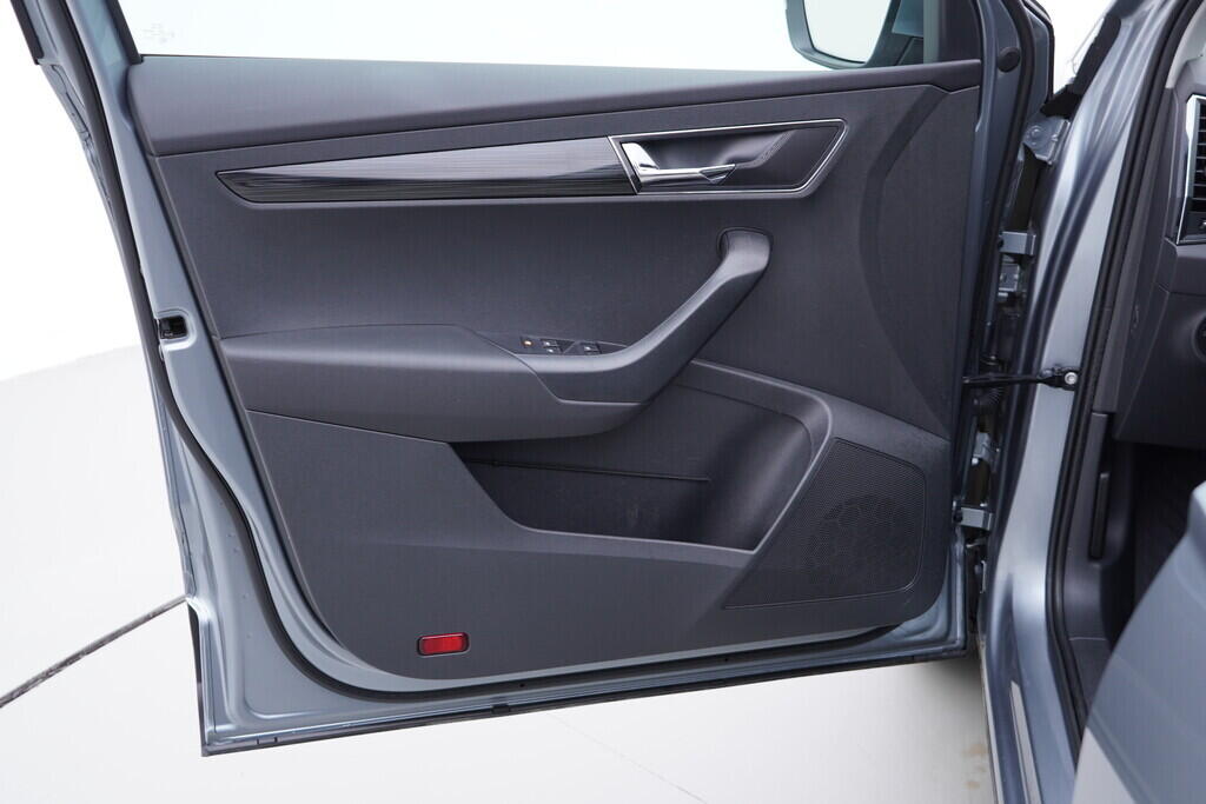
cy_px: 402
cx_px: 603
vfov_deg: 36.9
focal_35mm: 36
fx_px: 1206
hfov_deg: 53.1
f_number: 2.8
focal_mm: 24
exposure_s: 1/40
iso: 125
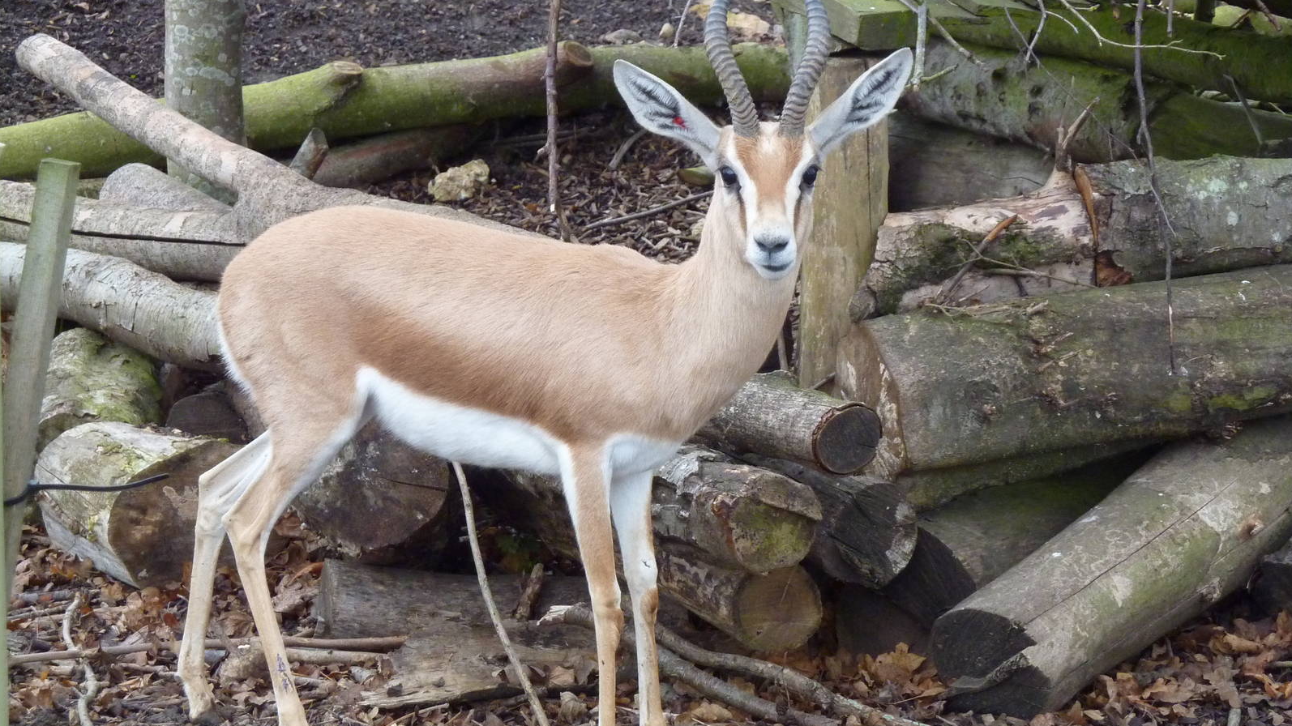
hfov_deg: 15.3
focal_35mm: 140
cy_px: 400
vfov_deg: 8.7
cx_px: 646
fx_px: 4795
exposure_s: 1/50
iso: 400
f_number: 4.4
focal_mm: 21
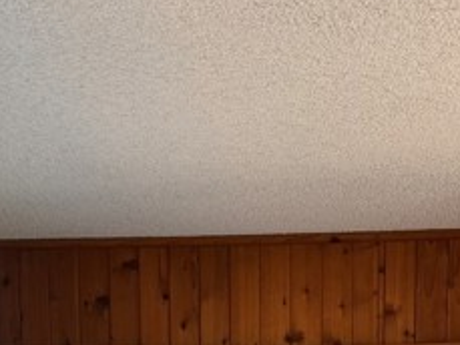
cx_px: 241
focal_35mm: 67
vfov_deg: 18.8
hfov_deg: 29.0
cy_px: 546
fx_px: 891
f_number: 1.78
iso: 160
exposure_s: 1/121
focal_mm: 6.76
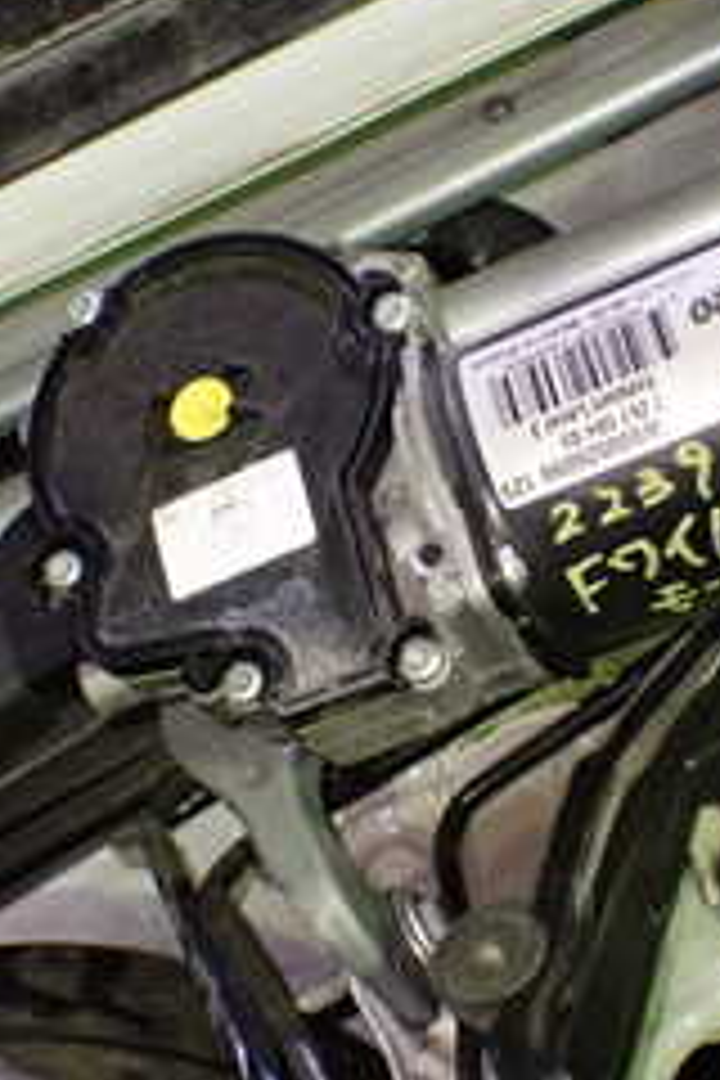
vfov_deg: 26.0
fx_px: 2340
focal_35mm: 78
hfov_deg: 17.5
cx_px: 410
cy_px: 549
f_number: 2.3
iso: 800
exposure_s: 1/30
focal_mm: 5.4
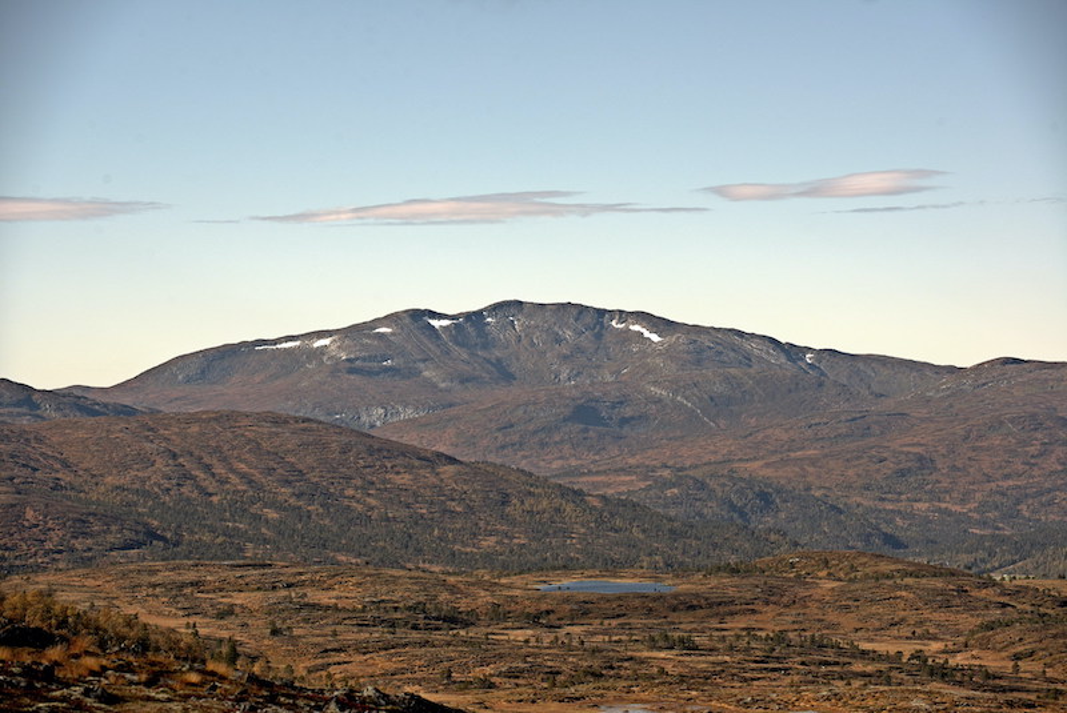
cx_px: 534
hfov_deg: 14.1
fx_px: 4301
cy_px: 356
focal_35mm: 145
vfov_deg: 9.5
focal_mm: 145
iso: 100
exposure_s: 1/320
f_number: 8
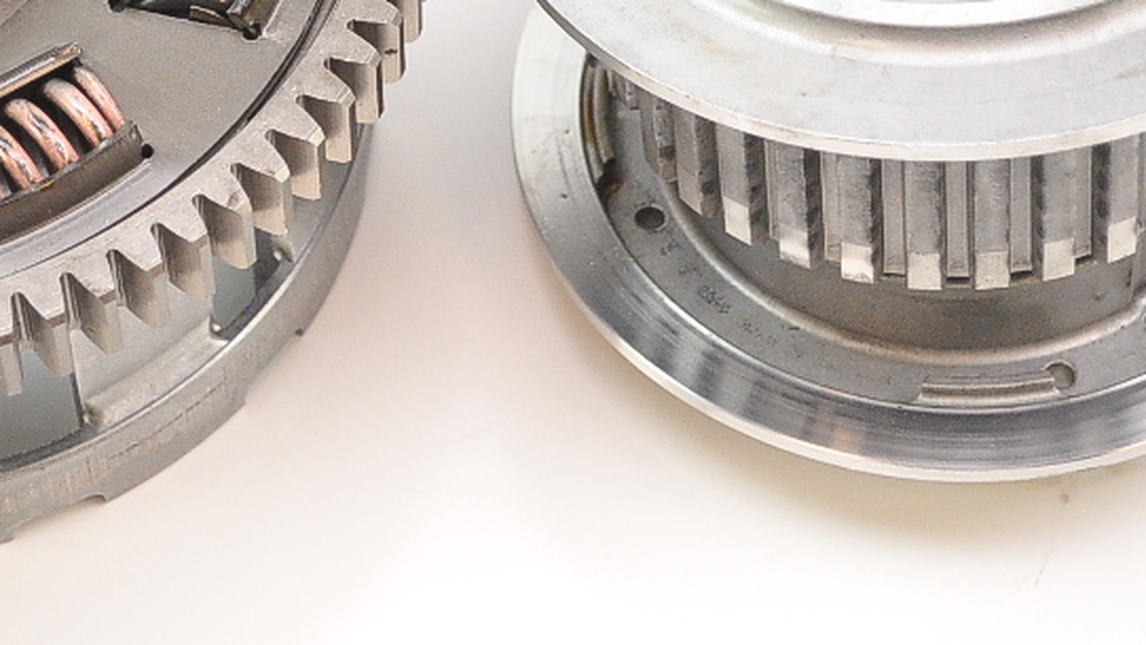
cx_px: 343
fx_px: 4012
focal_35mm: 132
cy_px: -54
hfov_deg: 16.2
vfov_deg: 9.1
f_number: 5
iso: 2000
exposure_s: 1/400
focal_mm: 38
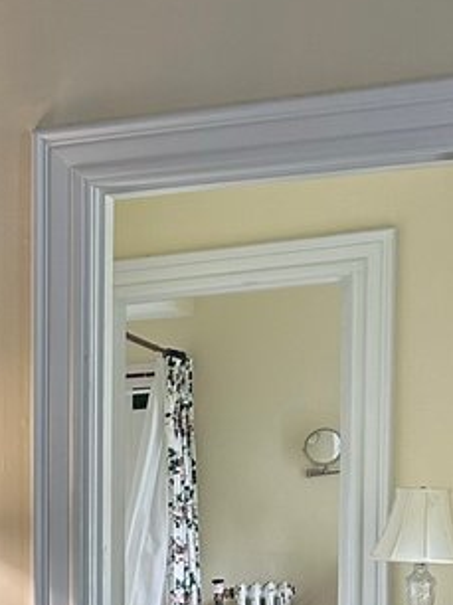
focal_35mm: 89
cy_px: 649
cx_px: -341
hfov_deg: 14.7
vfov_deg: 21.0
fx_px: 1555
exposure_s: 1/60
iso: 250
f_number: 1.78
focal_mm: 6.86
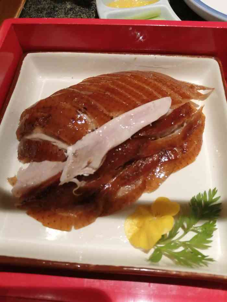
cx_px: 114
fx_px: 227
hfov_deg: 53.1
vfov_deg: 67.3
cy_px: 151
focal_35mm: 26
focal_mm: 3.6
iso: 320
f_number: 1.8
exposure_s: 1/100
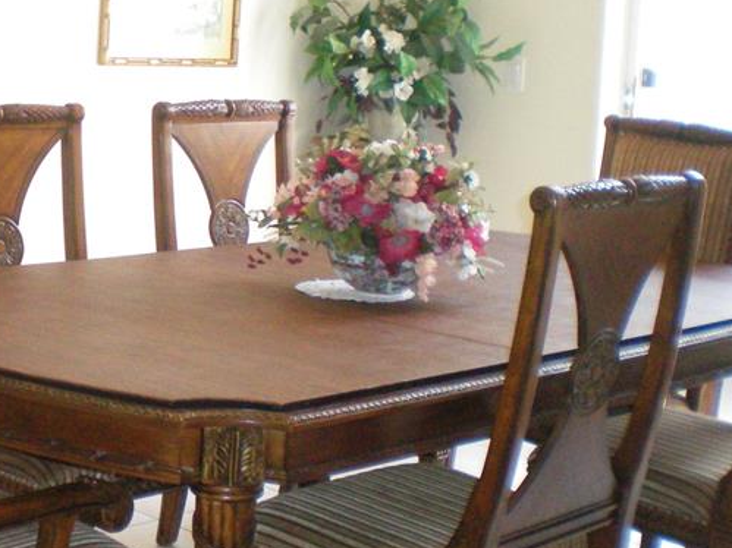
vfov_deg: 18.8
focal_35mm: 78
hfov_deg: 24.8
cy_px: 180
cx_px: 192
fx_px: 1649
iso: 320
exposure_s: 1/60
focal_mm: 6.3
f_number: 3.1
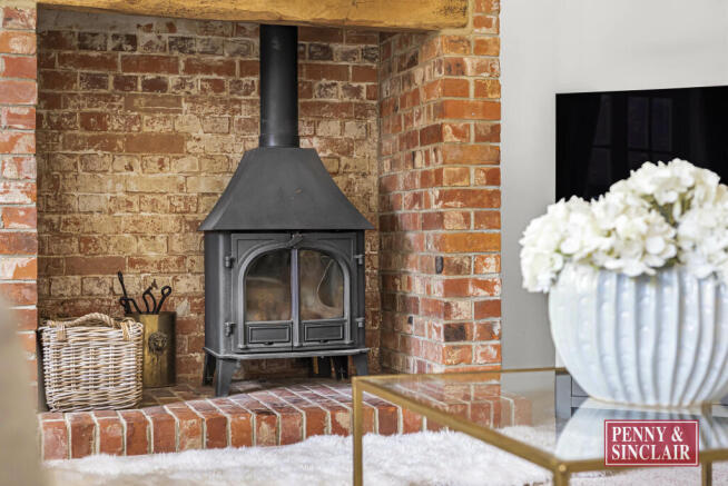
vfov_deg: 27.0
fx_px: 1012
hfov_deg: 39.6
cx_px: 364
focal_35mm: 50
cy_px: 243
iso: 500
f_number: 4.5
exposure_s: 1/60
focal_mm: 50
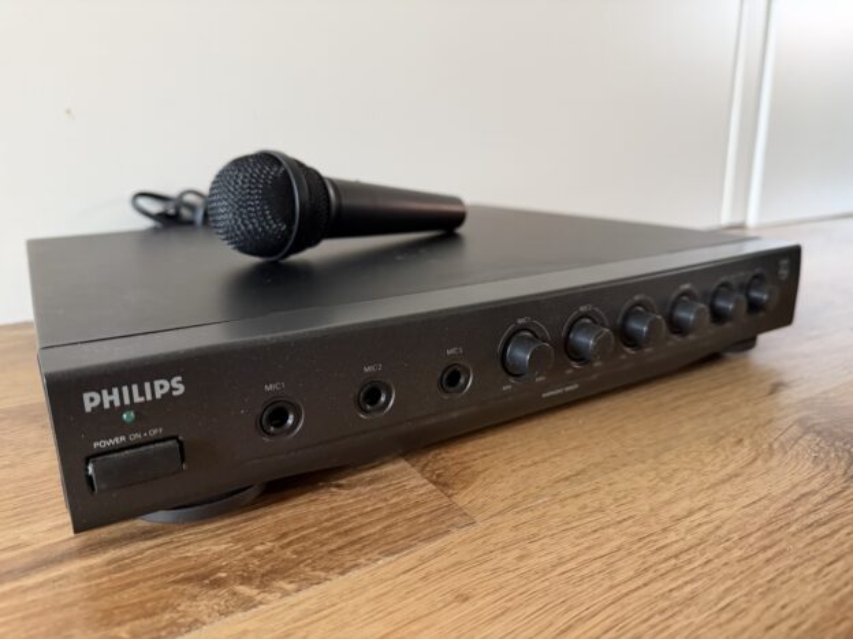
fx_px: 591
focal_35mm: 24
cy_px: 320
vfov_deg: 56.8
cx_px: 426
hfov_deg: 71.6
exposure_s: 1/57
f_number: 1.78
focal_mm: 6.76
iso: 800
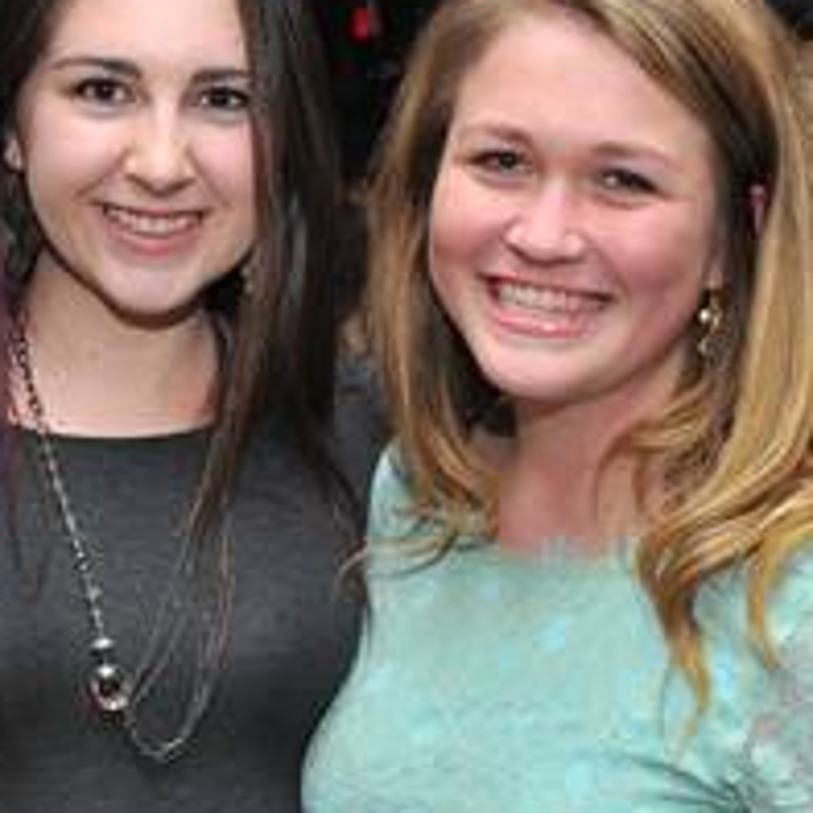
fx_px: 3029
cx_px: 182
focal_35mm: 114
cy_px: 433
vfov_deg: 15.3
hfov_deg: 15.2
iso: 1000
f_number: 5.6
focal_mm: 48
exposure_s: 1/100
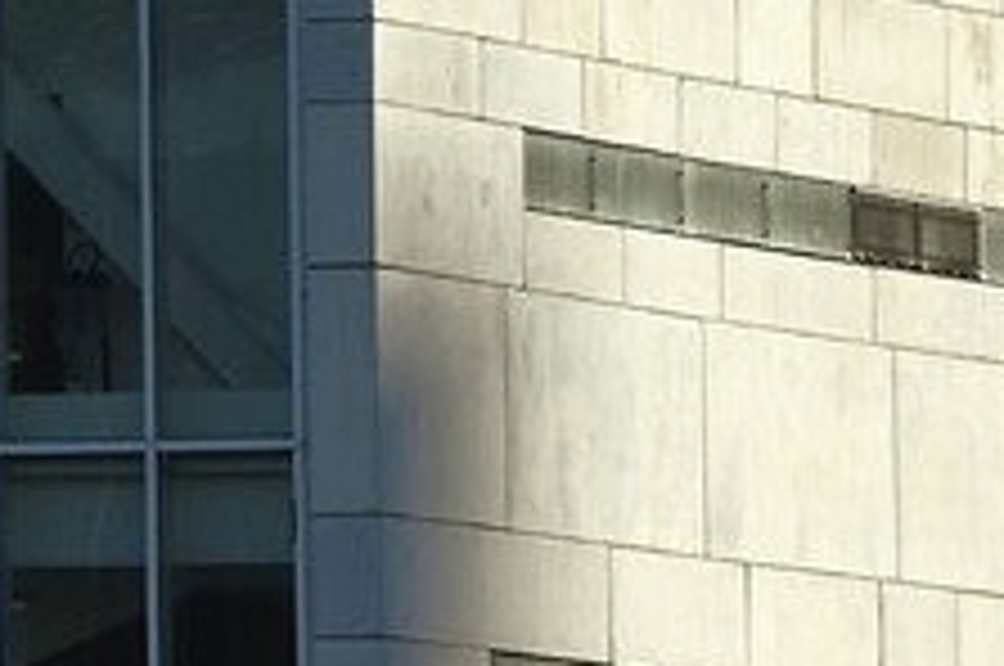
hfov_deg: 1.8
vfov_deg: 1.2
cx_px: -2134
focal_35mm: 1150
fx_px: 32026
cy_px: -378
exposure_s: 1/500
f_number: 9
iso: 200
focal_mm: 160
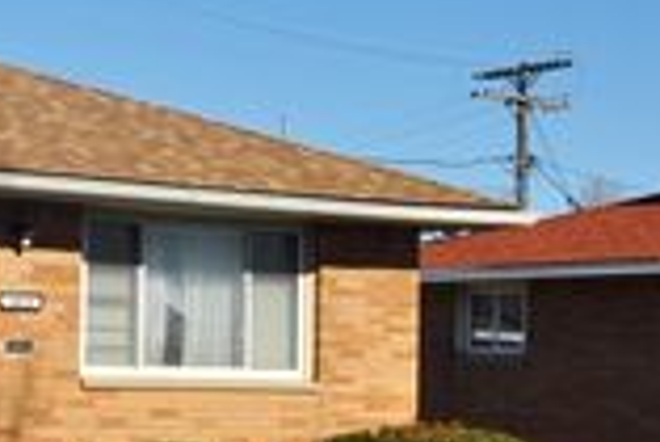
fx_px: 2360
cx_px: -362
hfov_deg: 14.7
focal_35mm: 129
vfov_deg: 10.6
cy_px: 396
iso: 200
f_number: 20
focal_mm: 27
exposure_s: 1/200
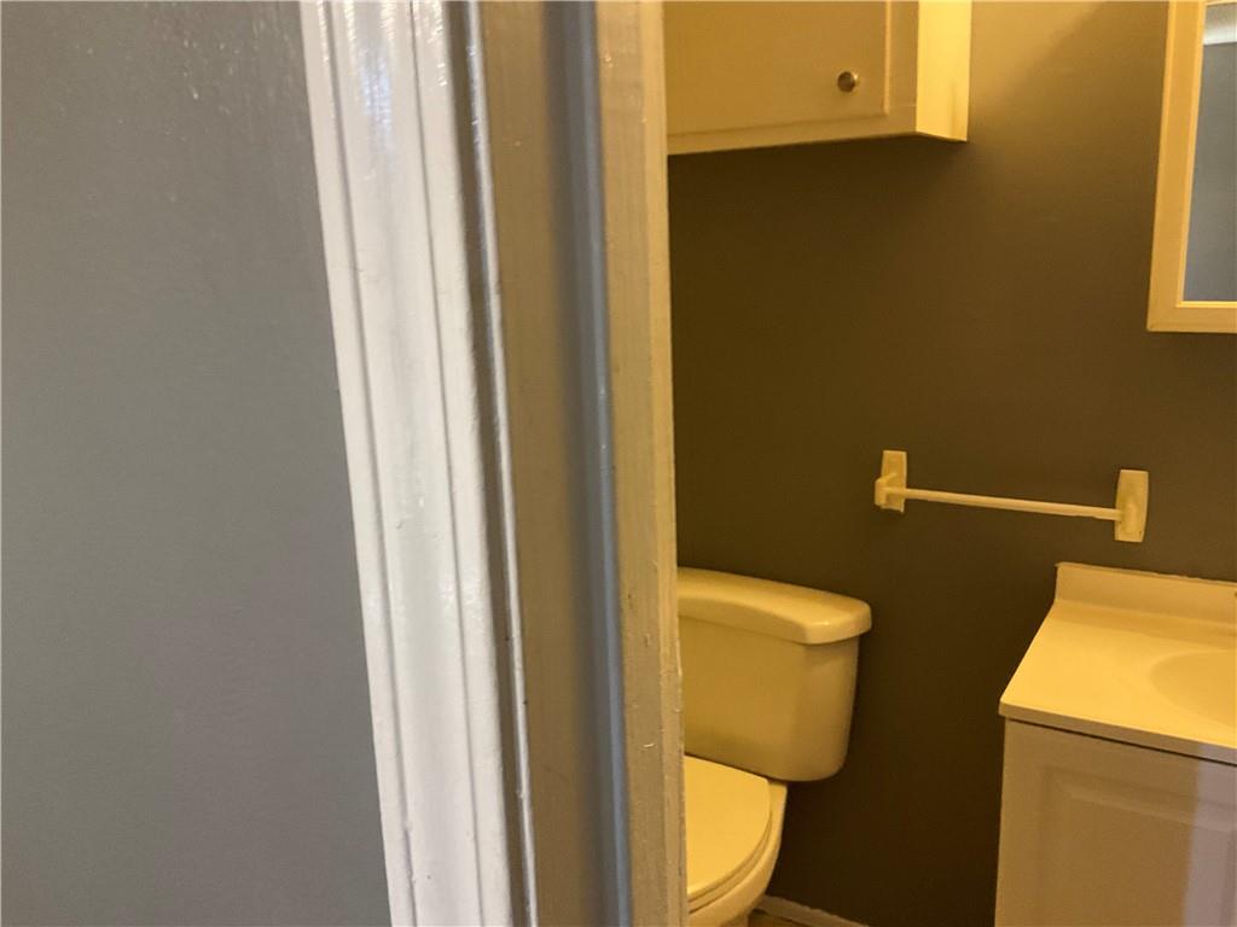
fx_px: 1036
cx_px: 618
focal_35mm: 29
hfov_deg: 61.7
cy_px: 464
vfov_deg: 48.2
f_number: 1.8
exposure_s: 1/40
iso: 320
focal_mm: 3
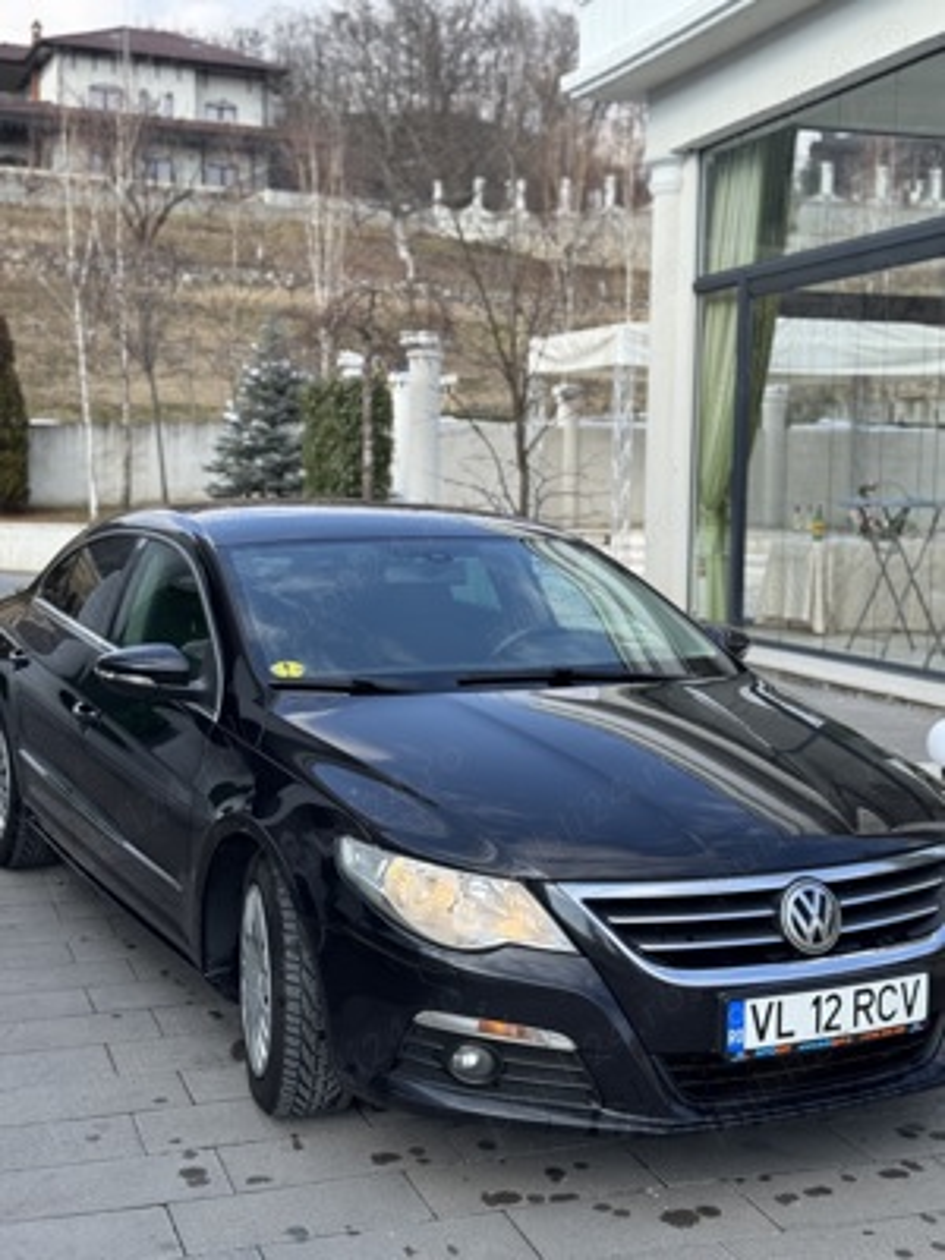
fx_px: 1747
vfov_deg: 39.7
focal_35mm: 48
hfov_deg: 30.3
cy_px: 630
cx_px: 472
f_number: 1.78
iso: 64
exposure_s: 1/1339
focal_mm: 6.76
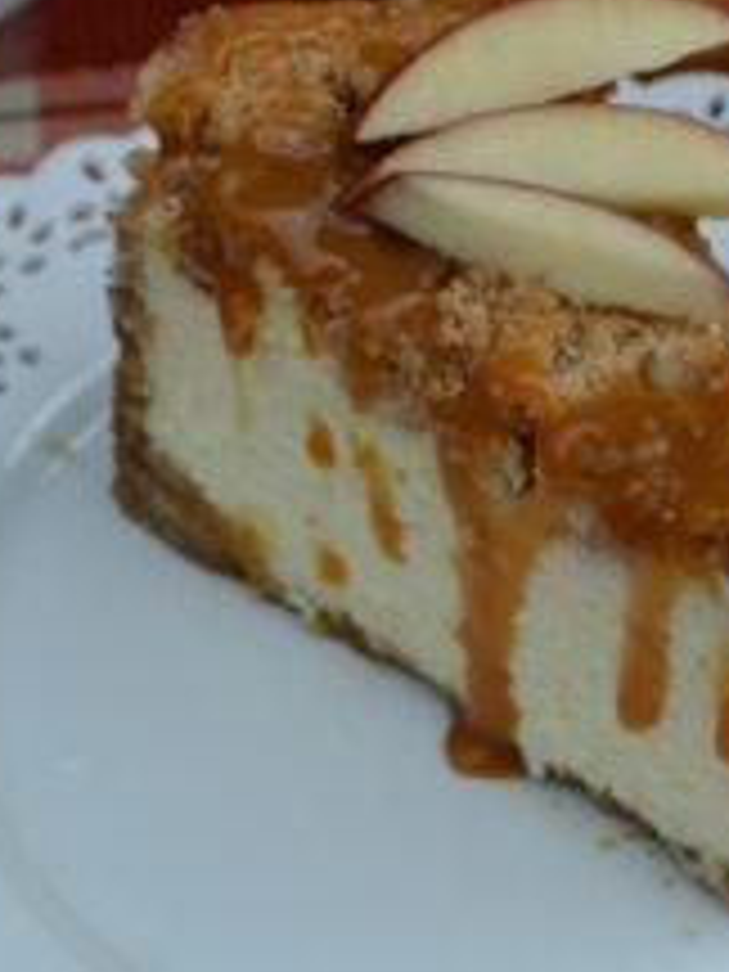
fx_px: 2696
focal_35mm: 96
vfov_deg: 20.4
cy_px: 324
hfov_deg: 15.3
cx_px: 562
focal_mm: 24
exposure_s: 1/125
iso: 360
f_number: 5.6
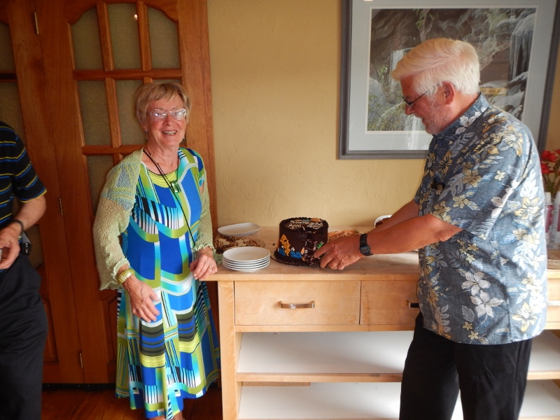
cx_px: 280
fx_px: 453
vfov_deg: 49.7
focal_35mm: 28
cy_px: 210
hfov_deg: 63.4
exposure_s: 1/30
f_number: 3.9
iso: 180
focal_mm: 5
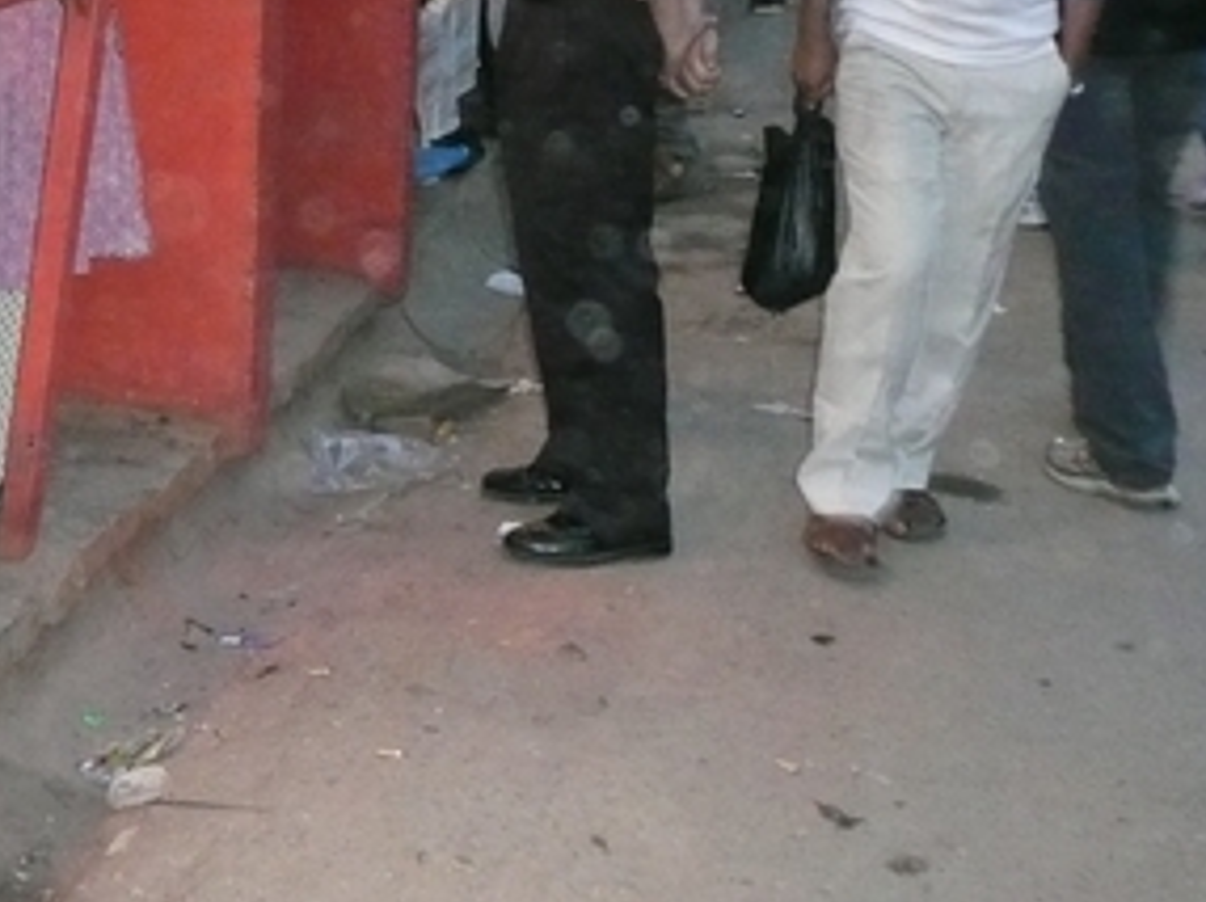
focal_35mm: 63
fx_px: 2193
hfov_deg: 29.4
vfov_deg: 22.5
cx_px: 110
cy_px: 30
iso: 640
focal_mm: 4.9
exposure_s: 1/30
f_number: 3.4
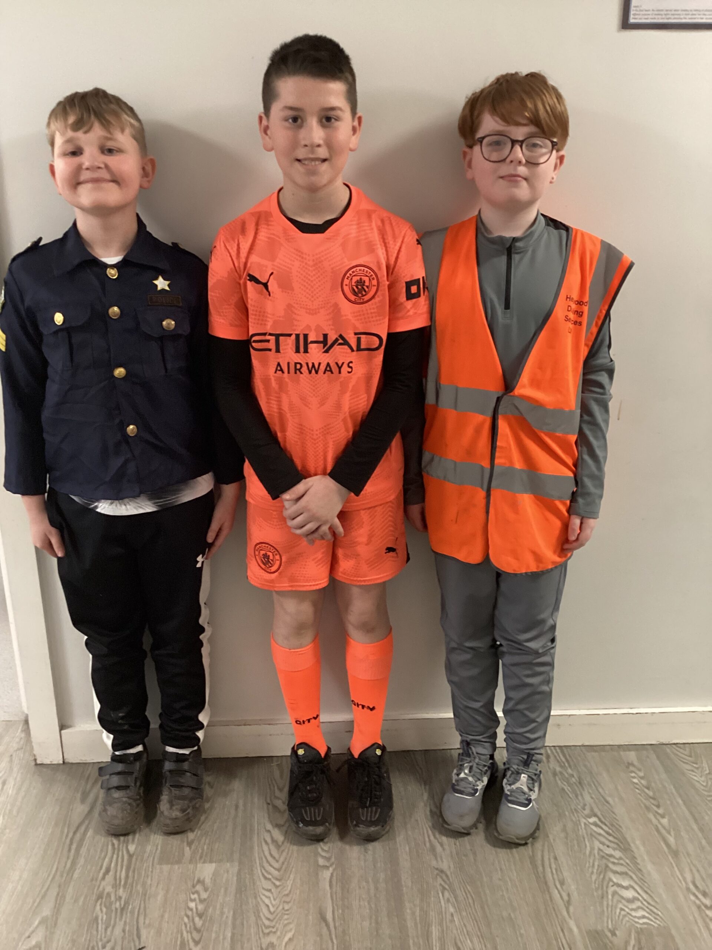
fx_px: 850
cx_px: 356
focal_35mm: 31
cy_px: 475
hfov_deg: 45.4
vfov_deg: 58.4
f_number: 2.4
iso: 250
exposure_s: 1/33
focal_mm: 3.3
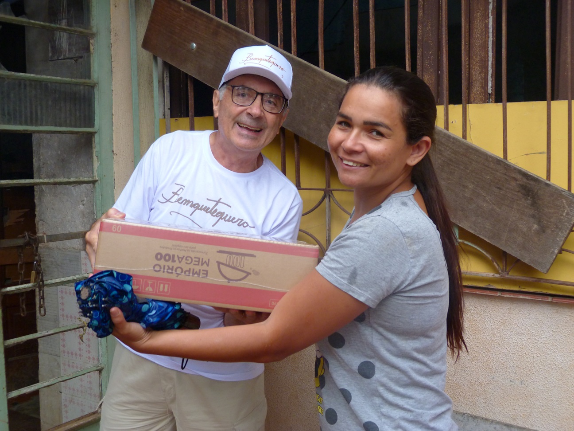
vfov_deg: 36.8
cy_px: 216
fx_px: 647
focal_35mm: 39
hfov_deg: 47.9
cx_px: 287
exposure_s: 1/60
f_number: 3.1
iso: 160
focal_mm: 7.1
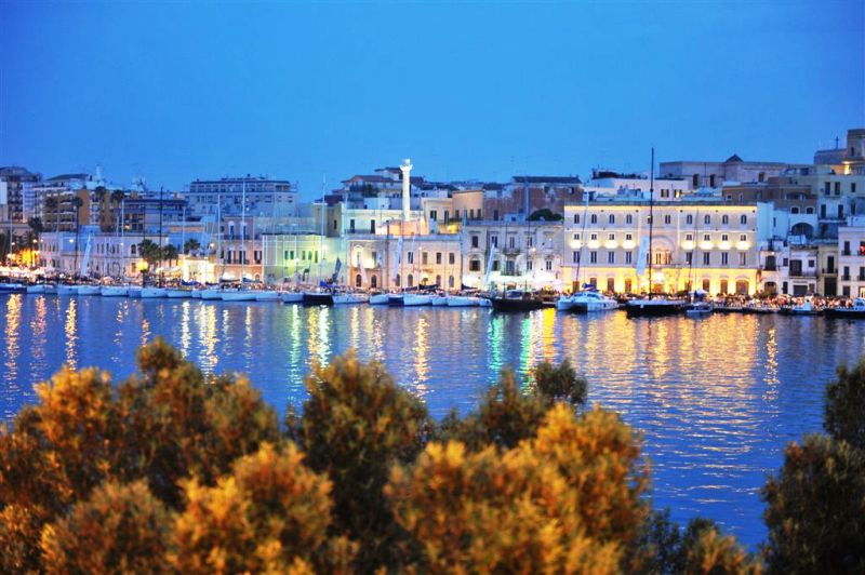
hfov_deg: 28.9
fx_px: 1681
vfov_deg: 19.4
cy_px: 288
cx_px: 432
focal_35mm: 70
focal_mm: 70
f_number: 2.8
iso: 3200
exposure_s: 1/30
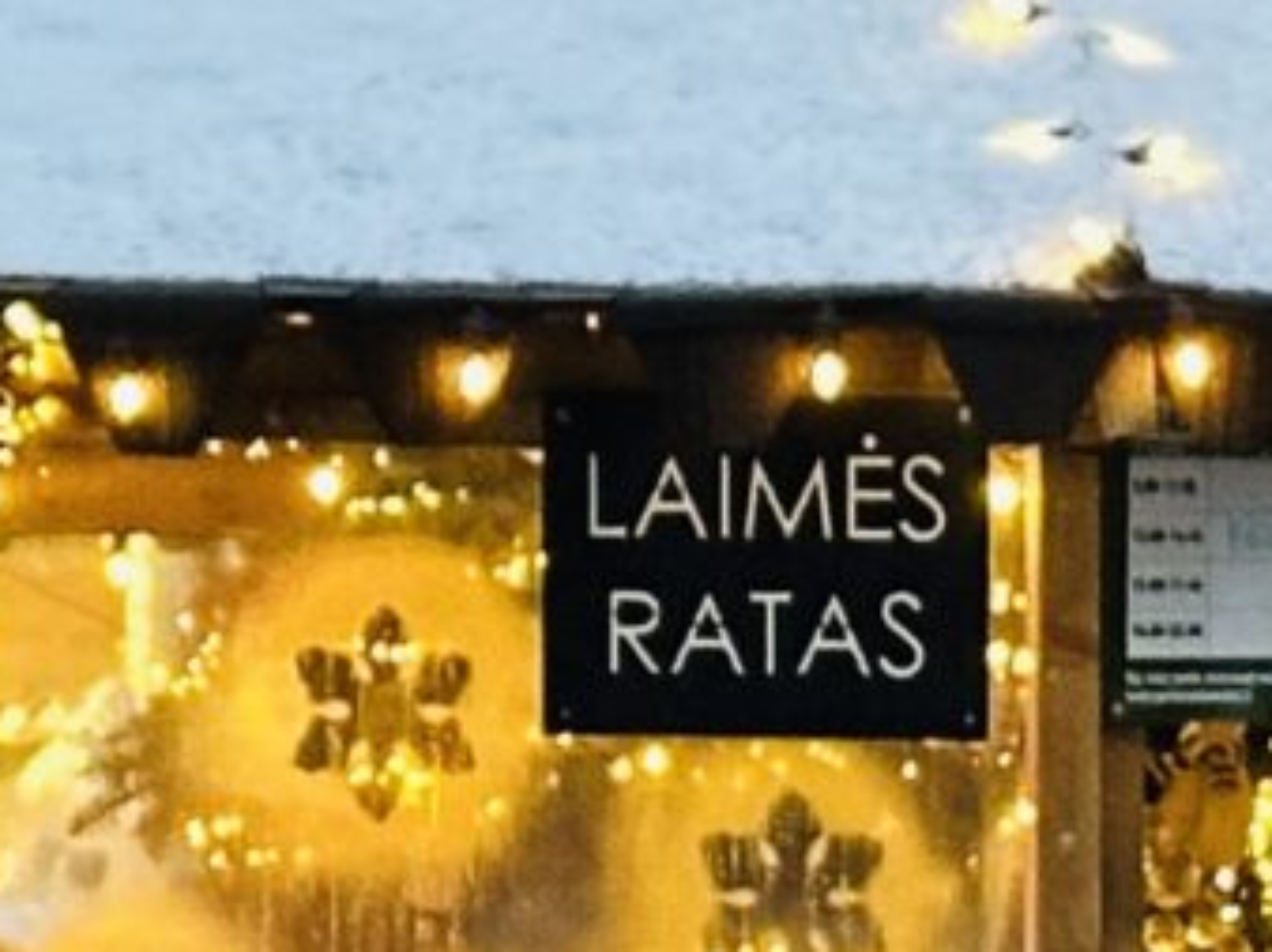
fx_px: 13366
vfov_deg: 4.1
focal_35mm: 364
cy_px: 482
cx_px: 1550
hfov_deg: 5.4
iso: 250
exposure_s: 1/50
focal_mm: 6.86
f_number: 1.78
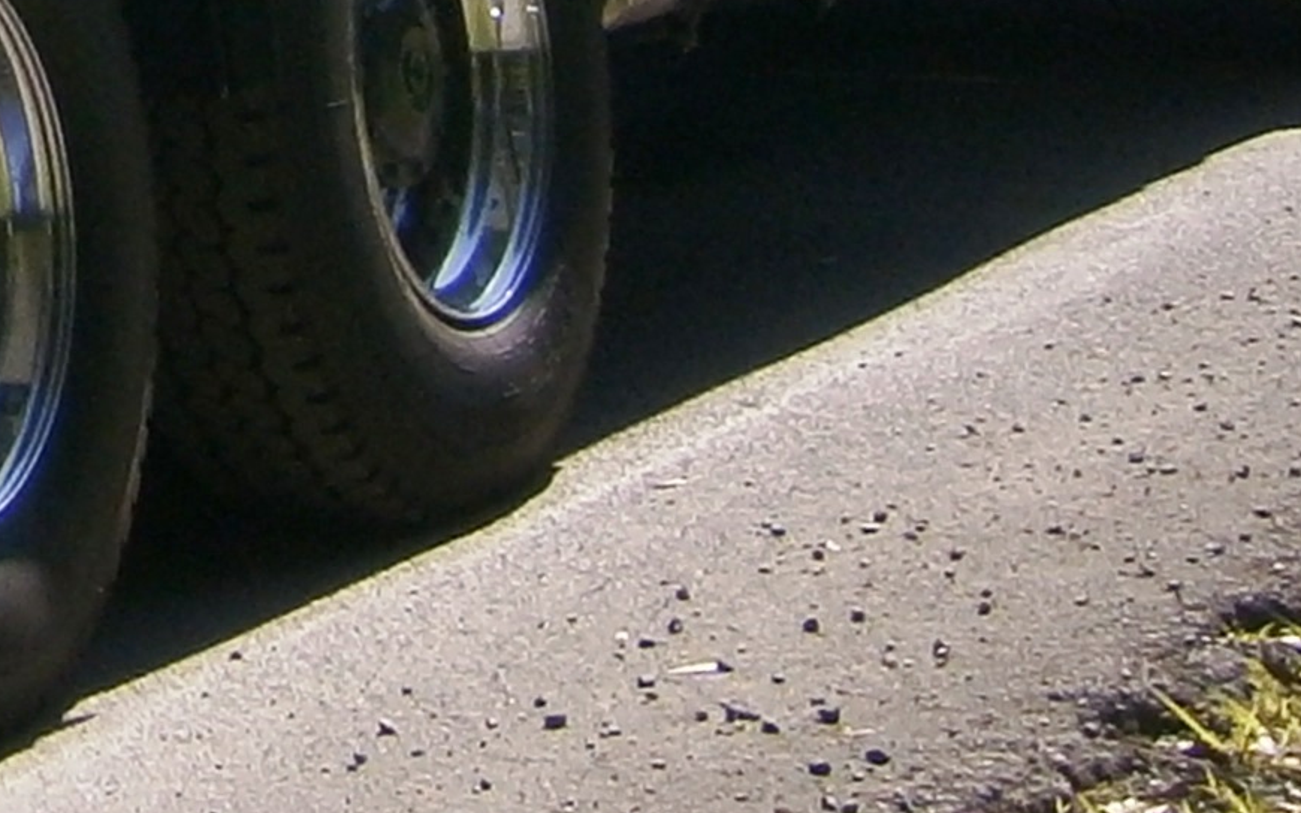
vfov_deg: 7.5
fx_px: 5745
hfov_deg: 11.4
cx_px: -1431
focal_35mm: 162
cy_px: -1287
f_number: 8.3
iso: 80
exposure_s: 1/100
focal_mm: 5.5
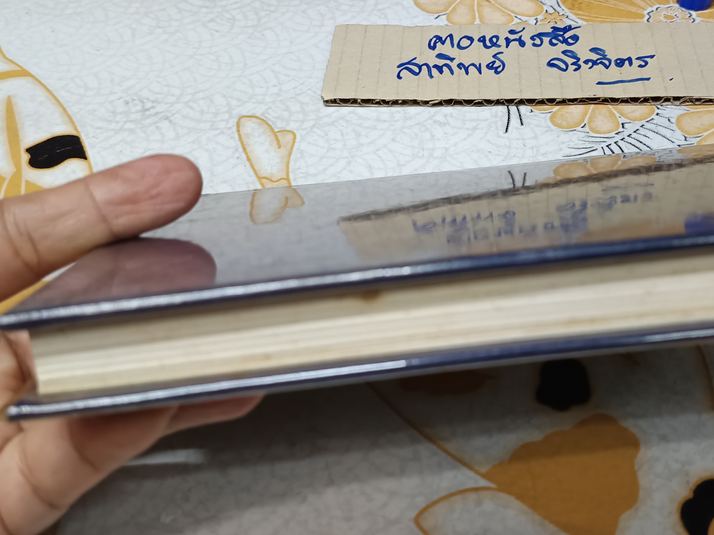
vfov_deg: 34.3
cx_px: 457
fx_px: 866
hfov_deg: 44.3
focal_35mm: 42
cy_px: 233
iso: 1066
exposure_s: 1/25
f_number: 1.7
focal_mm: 5.31
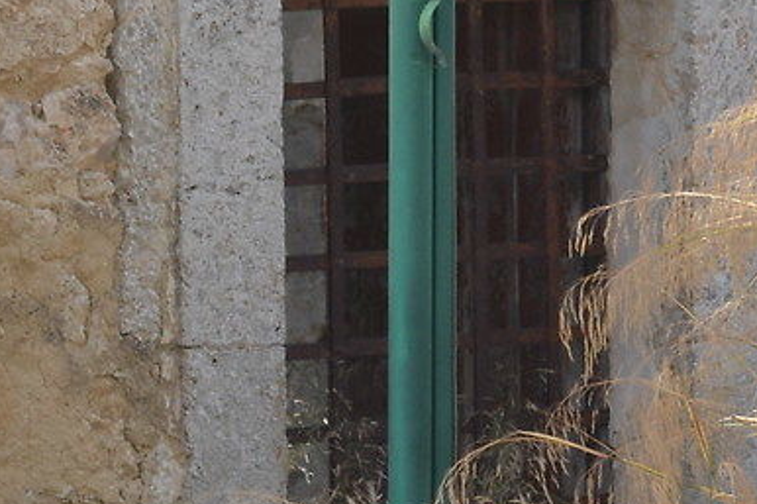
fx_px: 13725
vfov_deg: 2.1
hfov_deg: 3.2
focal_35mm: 653
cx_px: 86
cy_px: -35
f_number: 6.3
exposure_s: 1/640
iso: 200
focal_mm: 70
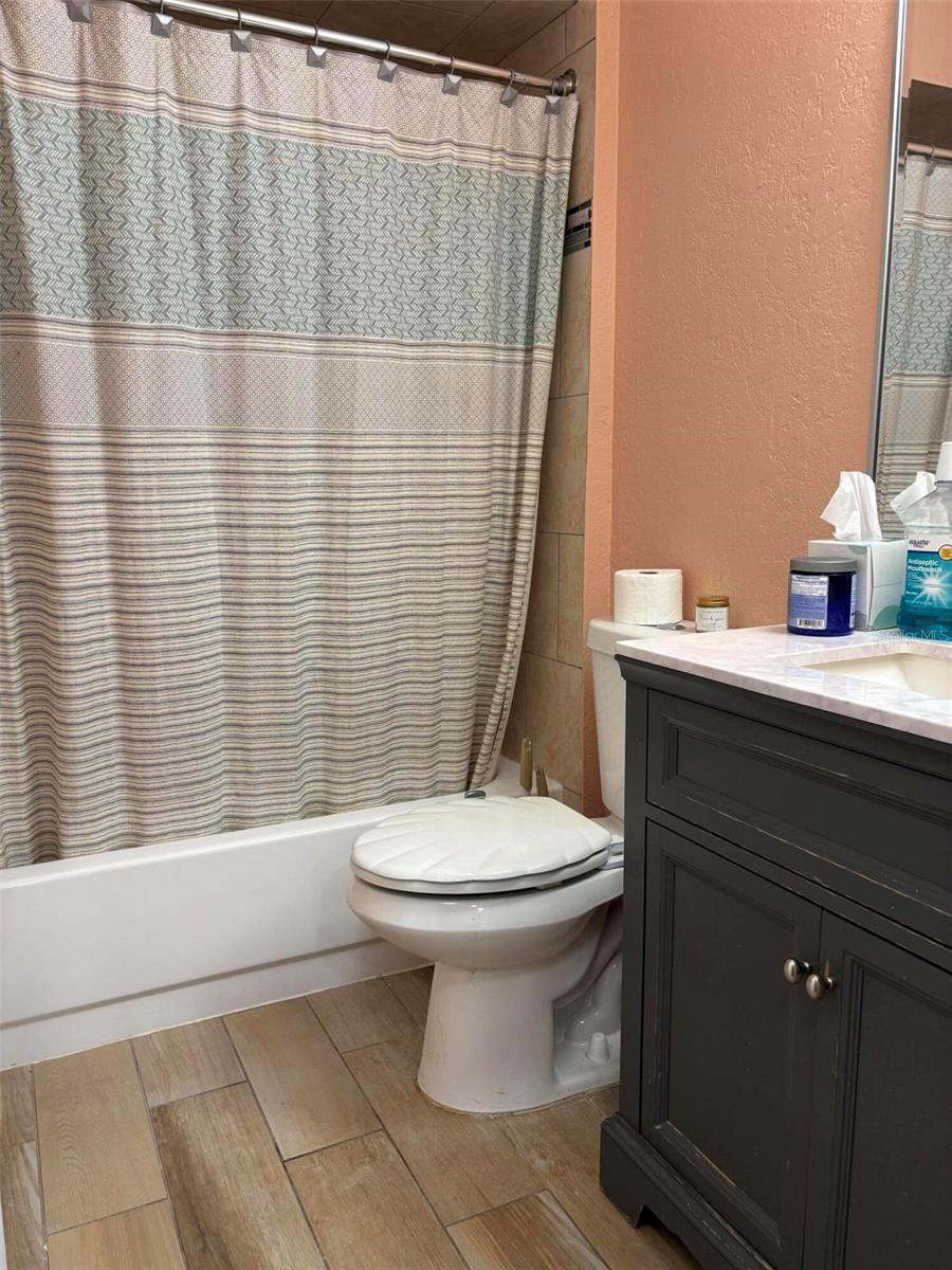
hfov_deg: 53.1
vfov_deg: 67.3
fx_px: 953
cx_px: 476
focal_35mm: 26
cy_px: 635
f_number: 1.6
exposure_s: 1/60
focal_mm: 5.96
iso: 80
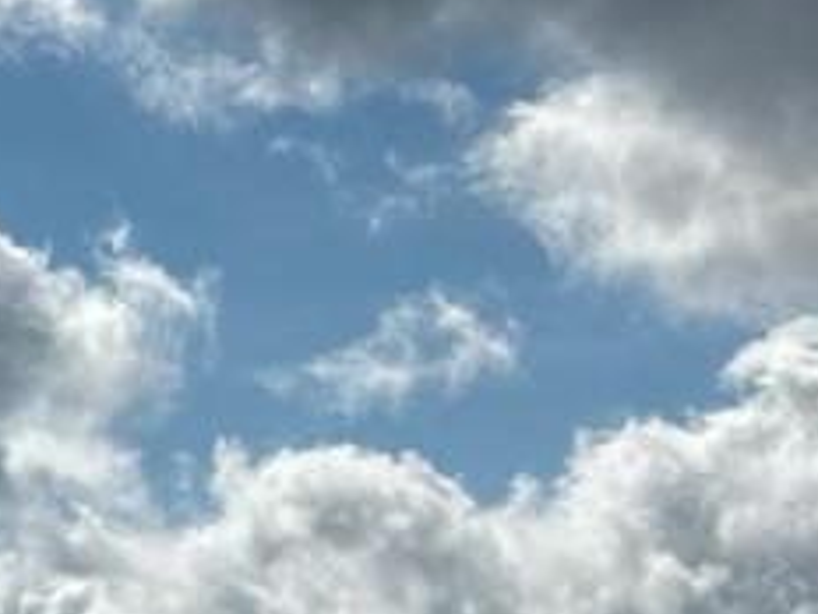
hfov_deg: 7.5
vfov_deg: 5.5
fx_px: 6262
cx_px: 197
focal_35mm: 265
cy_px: 1376
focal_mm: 6.86
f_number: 1.78
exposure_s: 1/9804
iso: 64
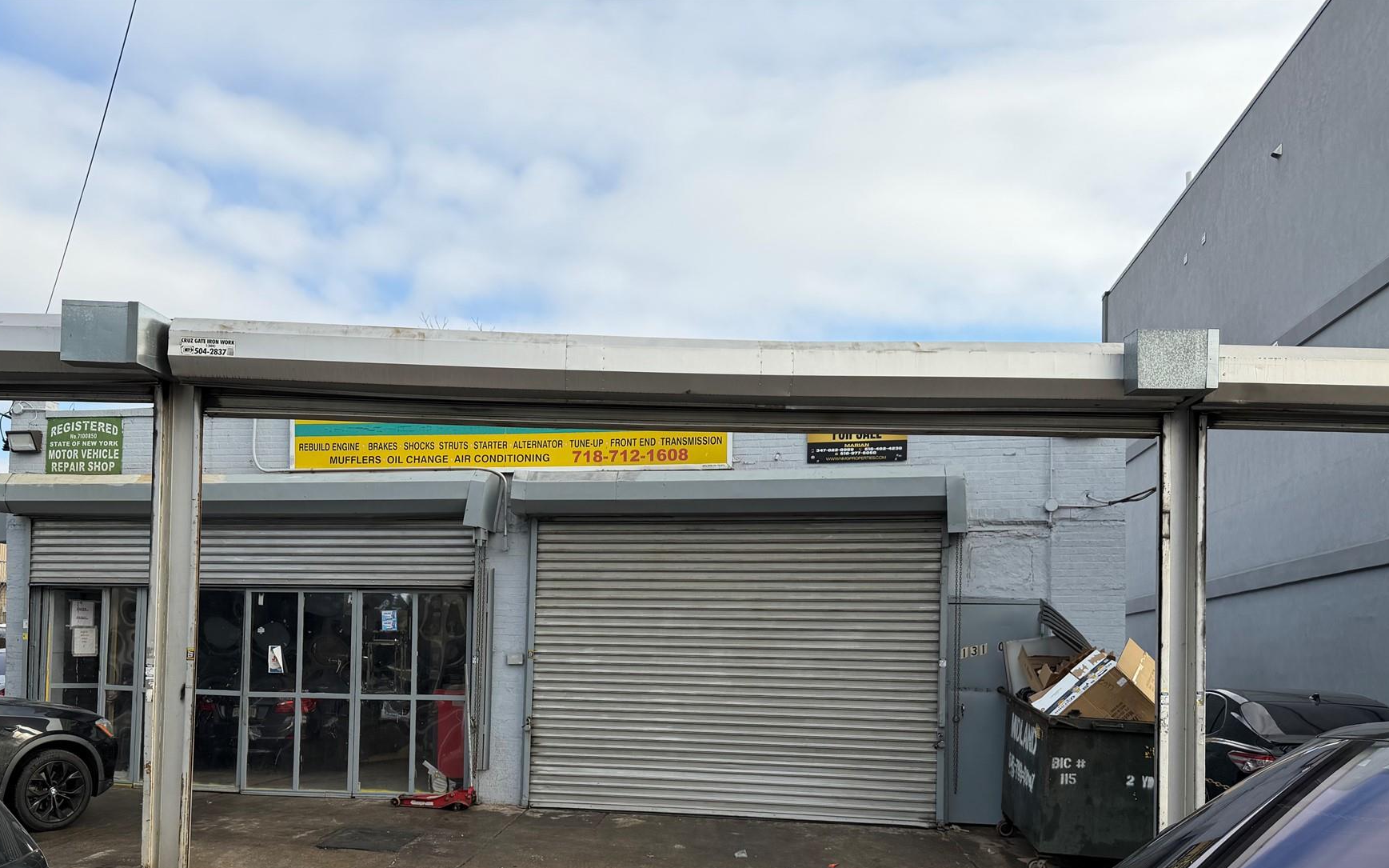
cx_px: 592
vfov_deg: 41.0
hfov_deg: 62.6
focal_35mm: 30
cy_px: 611
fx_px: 1135
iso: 80
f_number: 1.78
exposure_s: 1/2370
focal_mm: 6.76
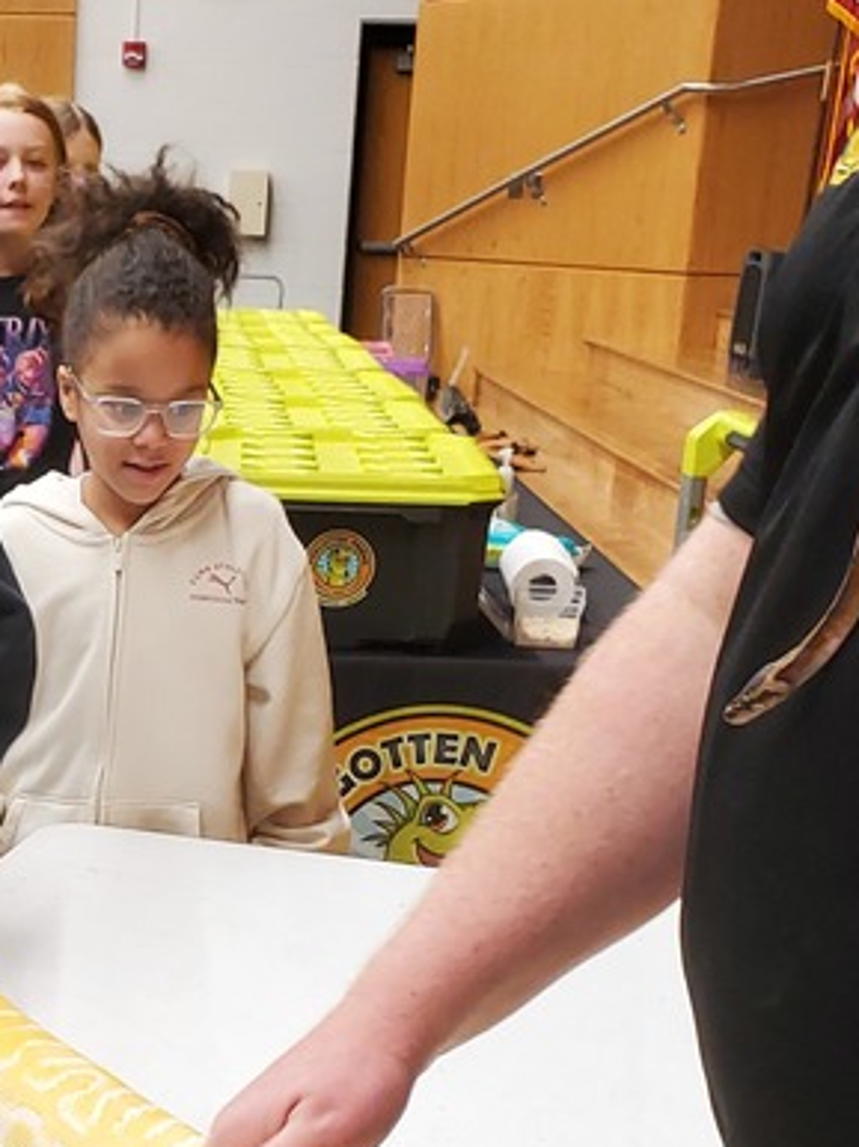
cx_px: -68
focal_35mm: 69
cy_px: 1043
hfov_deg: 20.4
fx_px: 2286
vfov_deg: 27.1
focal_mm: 4.3
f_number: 2.4
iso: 200
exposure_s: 1/50
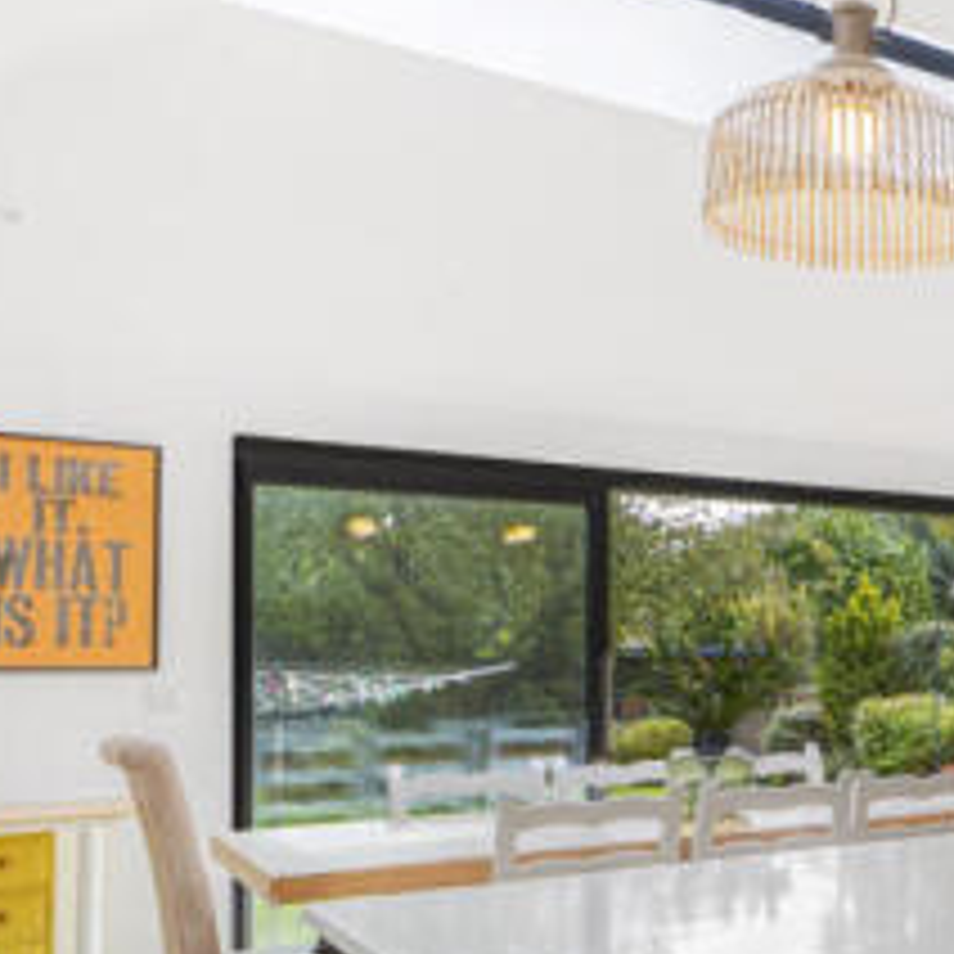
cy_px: 632
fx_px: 1310
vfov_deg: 39.6
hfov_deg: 32.7
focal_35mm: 42
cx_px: 1154
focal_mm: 16
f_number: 7.1
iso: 800
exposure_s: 1/15
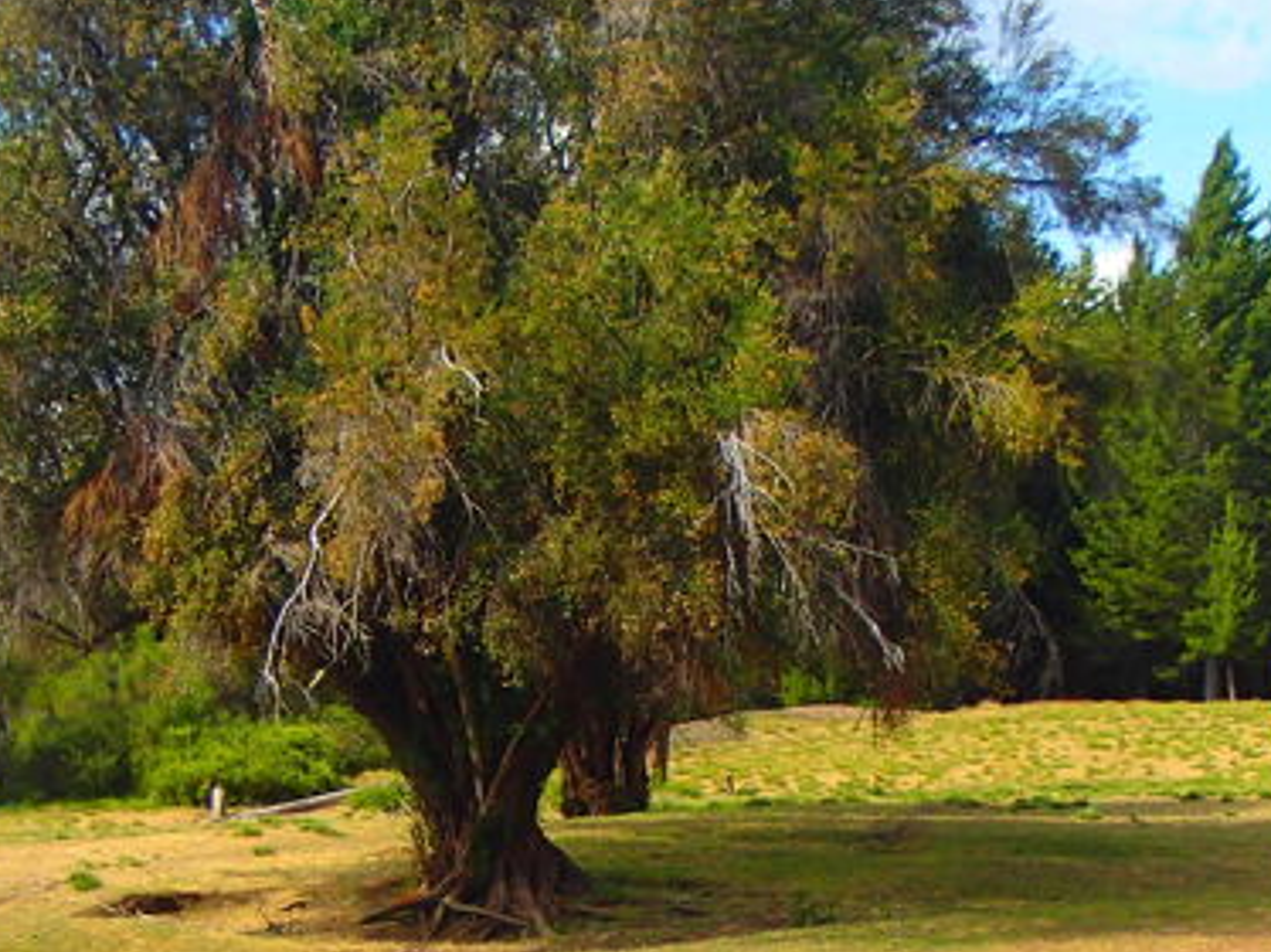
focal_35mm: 92
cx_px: 771
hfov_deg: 21.3
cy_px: 918
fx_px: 3376
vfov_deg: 15.8
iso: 100
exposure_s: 1/400
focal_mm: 7.73
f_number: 4.8
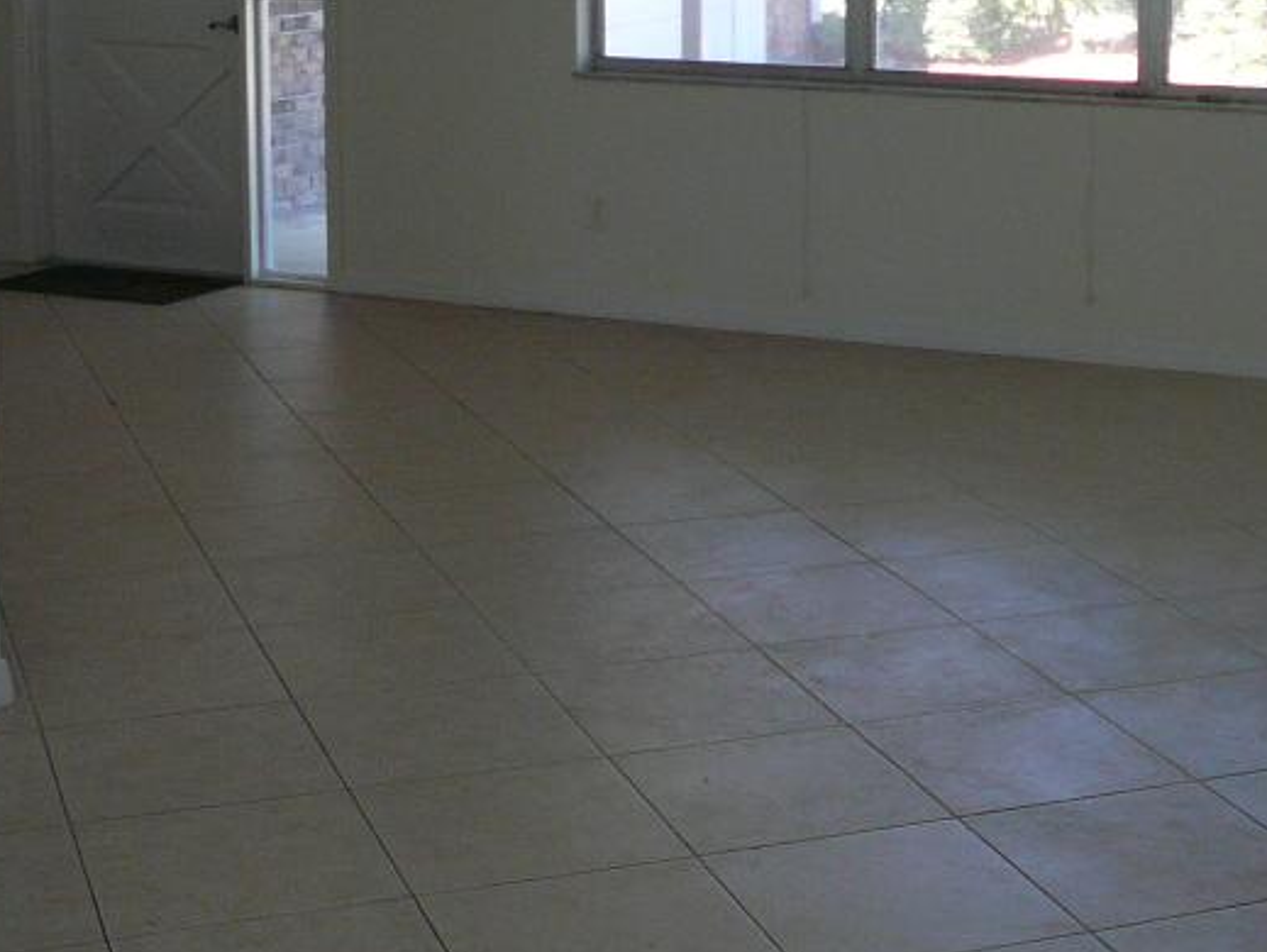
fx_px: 2527
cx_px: 747
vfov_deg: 21.0
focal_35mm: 69
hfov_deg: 28.1
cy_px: 151
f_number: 2.8
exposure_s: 1/50
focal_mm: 5.2
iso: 100
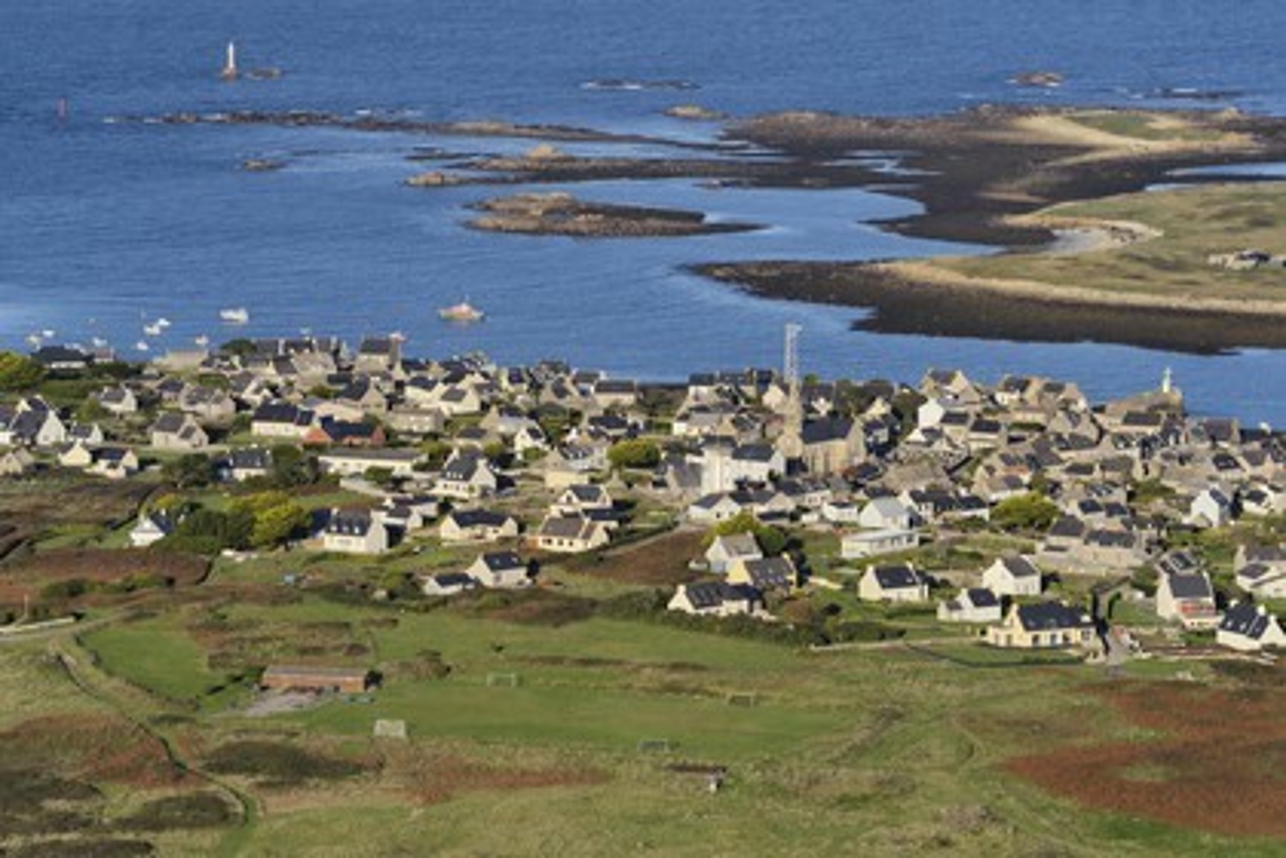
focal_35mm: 140
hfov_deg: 14.7
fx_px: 5001
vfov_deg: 9.8
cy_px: 429
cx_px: 643
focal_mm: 140
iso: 800
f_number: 13
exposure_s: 1/1250
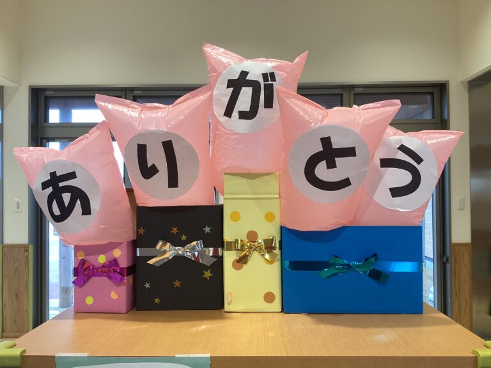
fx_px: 440
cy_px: 184
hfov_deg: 58.4
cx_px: 246
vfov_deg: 45.4
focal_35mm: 31
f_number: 2.4
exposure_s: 1/50
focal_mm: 3.3
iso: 50
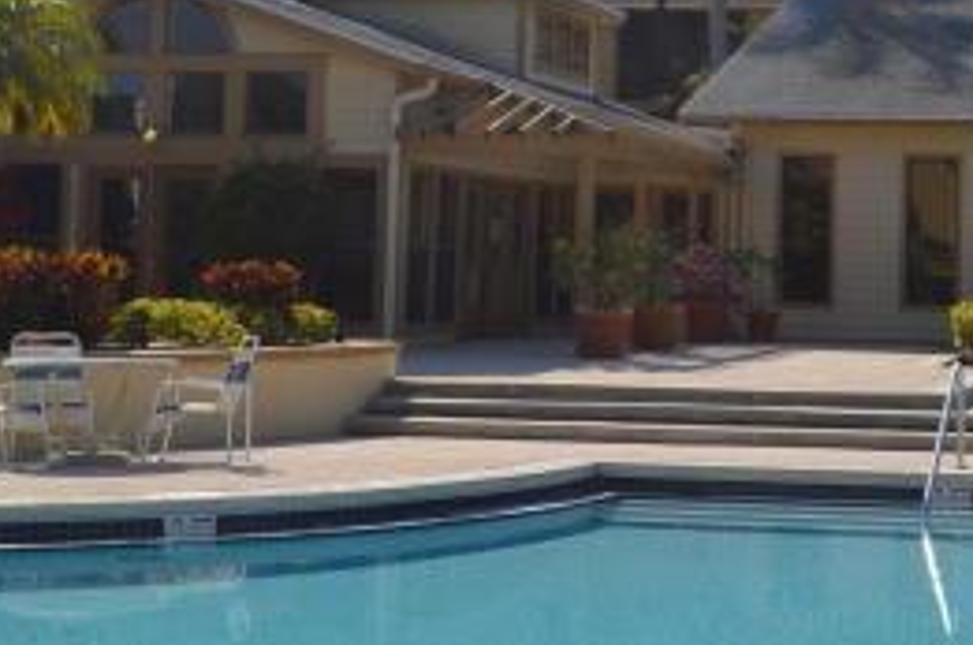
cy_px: 134
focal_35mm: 83
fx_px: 2239
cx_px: 966
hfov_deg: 23.5
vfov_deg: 16.3
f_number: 10
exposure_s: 1/200
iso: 100
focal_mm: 20
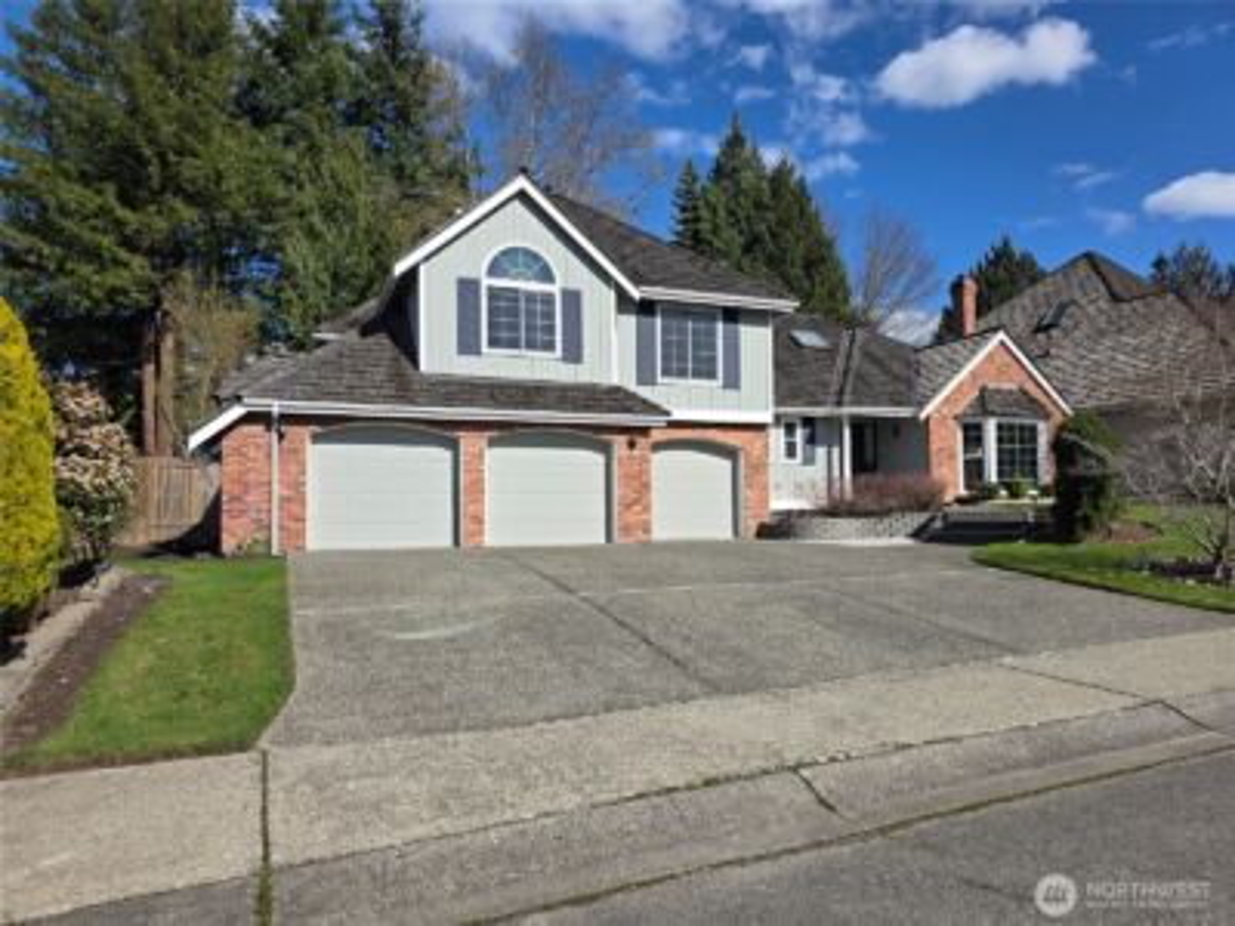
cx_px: 618
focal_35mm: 23
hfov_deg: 73.9
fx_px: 821
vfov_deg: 58.9
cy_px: 463
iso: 80
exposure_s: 1/6809
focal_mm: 6.3
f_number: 1.7
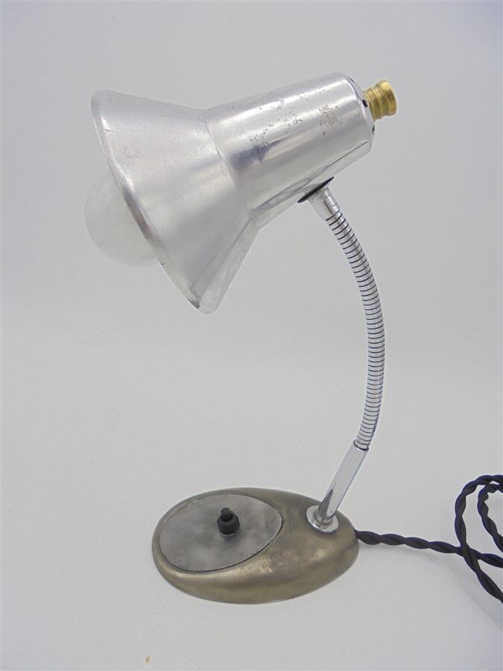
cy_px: 336
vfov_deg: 67.3
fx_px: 504
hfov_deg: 53.1
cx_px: 252
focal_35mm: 26
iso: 100
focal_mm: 4.6
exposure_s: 1/80
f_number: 3.5
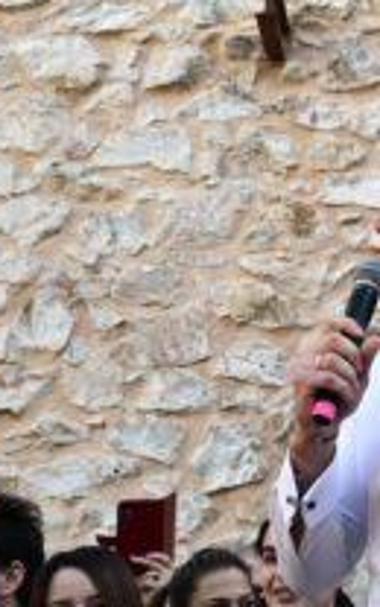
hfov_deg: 16.3
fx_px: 1276
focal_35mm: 77
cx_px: 447
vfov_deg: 26.8
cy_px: 356
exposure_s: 1/800
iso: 2000
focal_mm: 21
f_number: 5.6
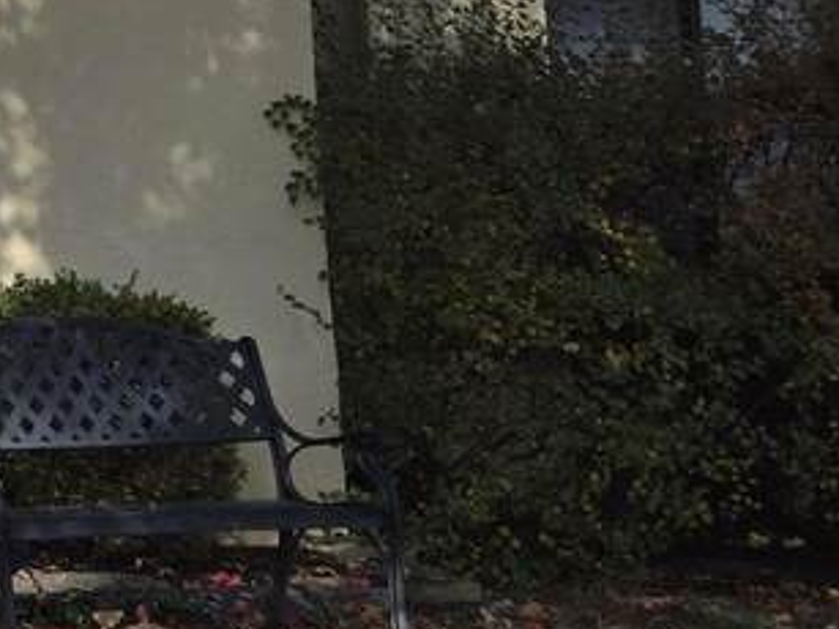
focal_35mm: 96
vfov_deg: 14.9
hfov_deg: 15.7
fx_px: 2326
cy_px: -98
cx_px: -885
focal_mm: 5.4
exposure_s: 1/1550
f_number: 1.8
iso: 25
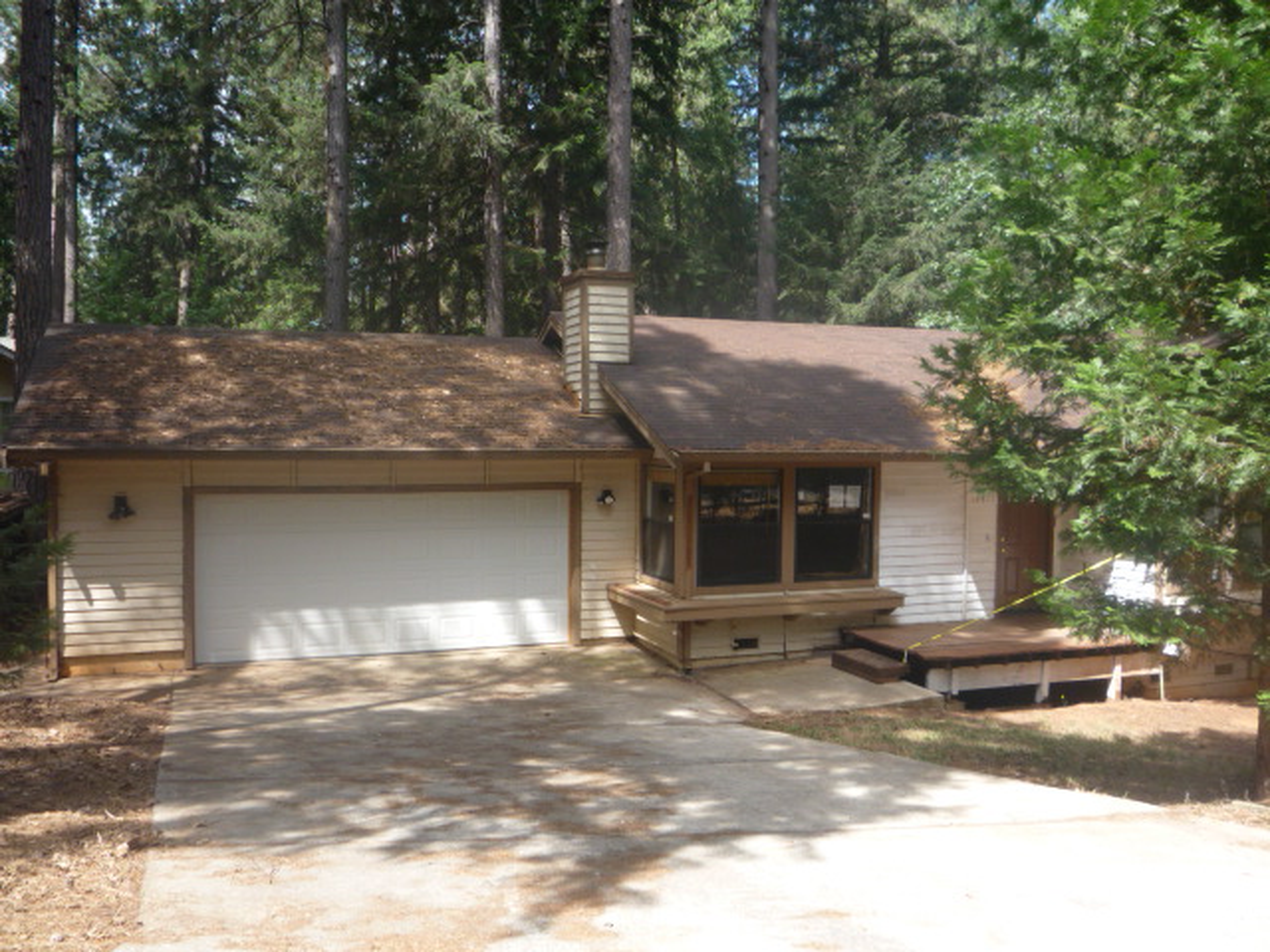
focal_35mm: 30
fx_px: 1101
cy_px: 476
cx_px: 635
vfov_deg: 46.8
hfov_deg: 60.0
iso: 100
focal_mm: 5.2
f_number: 4
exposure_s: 1/125
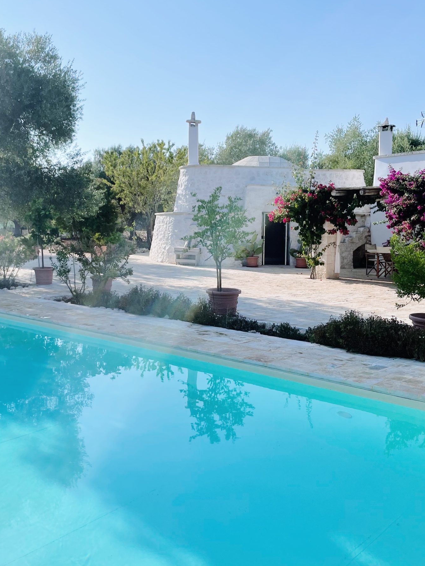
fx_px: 606
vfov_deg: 50.1
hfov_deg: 38.6
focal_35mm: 37
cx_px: 190
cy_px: 276
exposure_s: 1/4651
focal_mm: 4.2
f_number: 1.6
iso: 32
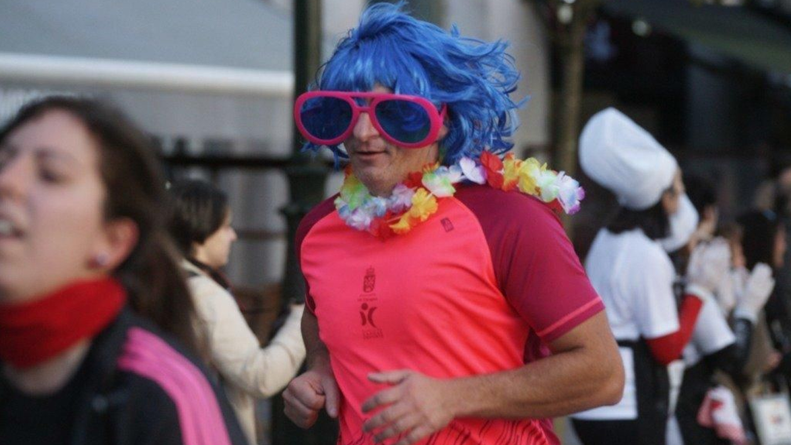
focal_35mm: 210
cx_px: 396
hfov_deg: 10.3
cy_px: 230
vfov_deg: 5.8
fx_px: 4405
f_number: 5.6
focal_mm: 200
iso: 800
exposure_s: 1/500
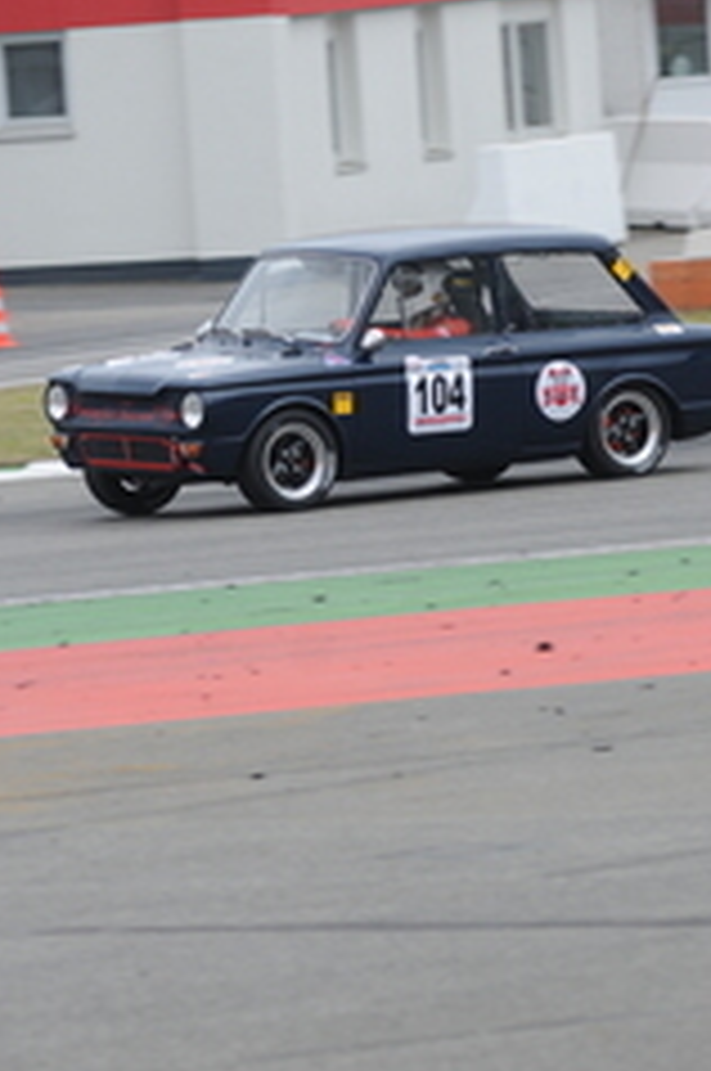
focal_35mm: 315
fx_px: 9354
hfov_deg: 4.4
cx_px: 338
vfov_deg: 6.6
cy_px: 342
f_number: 4
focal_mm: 125
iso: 200
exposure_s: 1/500
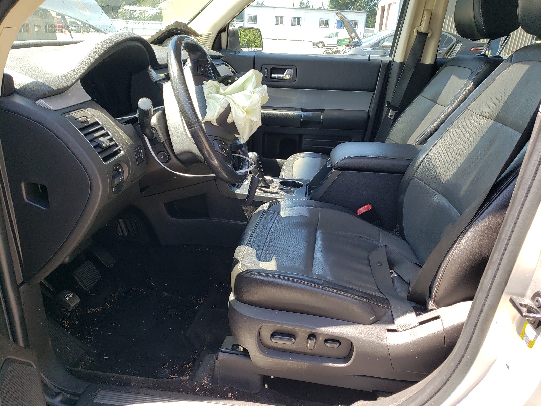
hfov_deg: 67.3
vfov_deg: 53.1
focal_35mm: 26
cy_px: 203
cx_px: 270
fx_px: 406
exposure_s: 1/294
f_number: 1.5
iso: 50
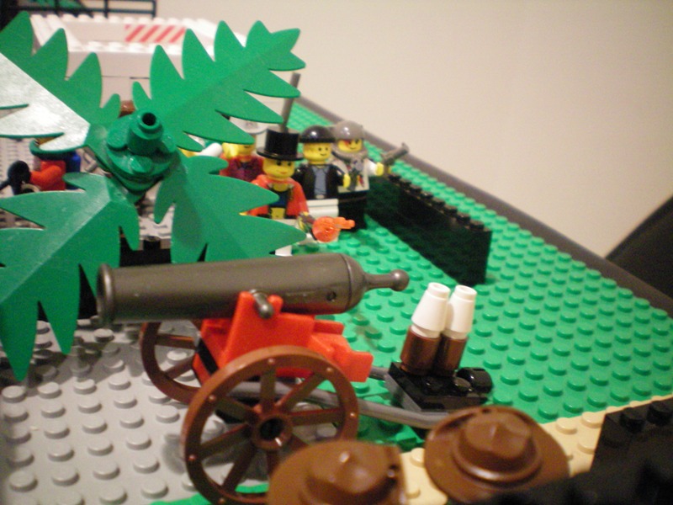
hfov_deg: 49.0
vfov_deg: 37.7
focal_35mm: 38
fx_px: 739
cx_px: 336
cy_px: 252
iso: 400
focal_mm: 6.3
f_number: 3.1
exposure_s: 1/10
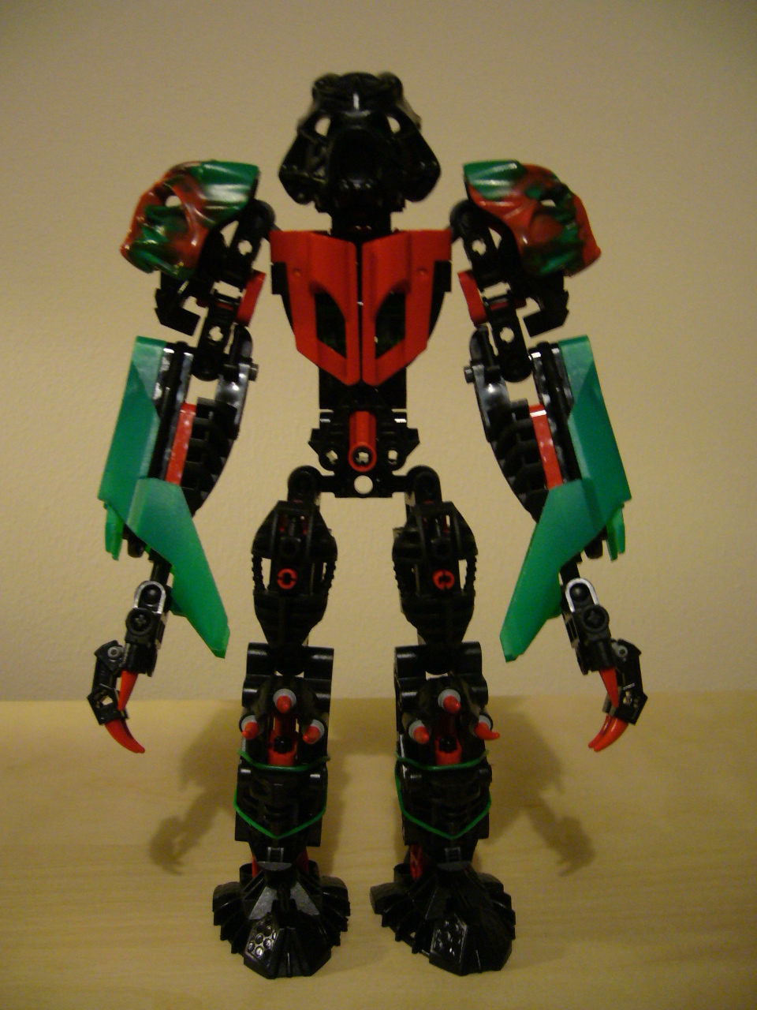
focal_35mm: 35
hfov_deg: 40.7
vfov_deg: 52.6
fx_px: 1021
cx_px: 378
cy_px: 505
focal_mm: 5.8
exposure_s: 1/6
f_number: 2.8
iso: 200
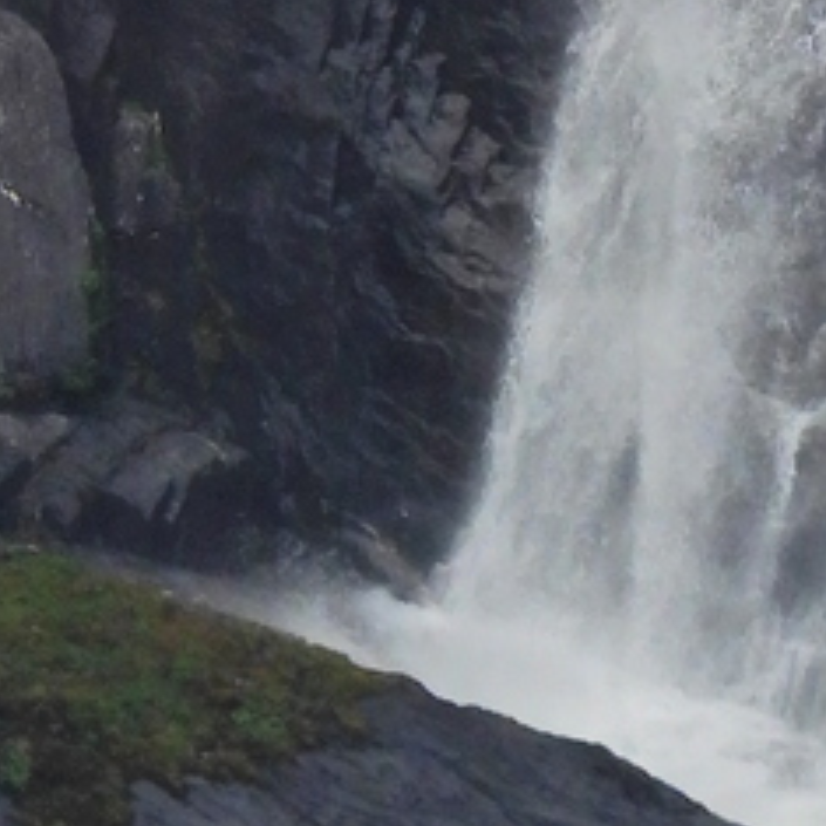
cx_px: 1276
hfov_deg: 0.5
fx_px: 104126
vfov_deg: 0.5
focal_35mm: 3857
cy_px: -689
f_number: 5.6
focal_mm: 143
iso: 280
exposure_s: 1/500
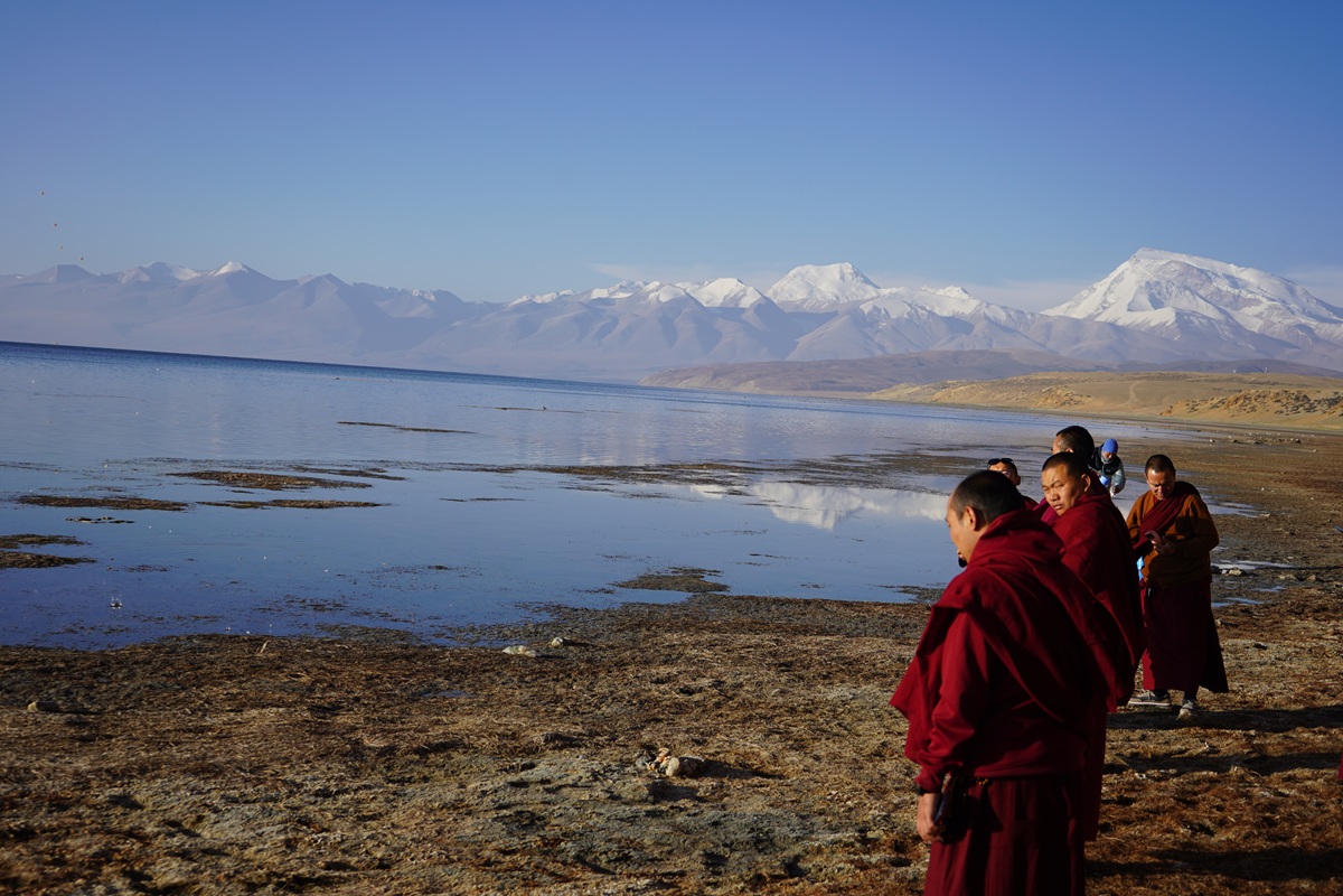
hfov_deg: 41.1
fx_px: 1791
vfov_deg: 28.1
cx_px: 672
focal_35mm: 48
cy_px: 448
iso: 100
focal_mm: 48
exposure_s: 1/500
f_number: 5.6
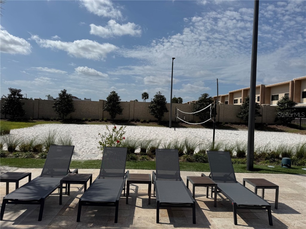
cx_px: 153
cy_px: 114
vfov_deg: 56.8
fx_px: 212
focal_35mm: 24
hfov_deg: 71.6
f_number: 1.78
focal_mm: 6.76
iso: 80
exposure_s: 1/12346
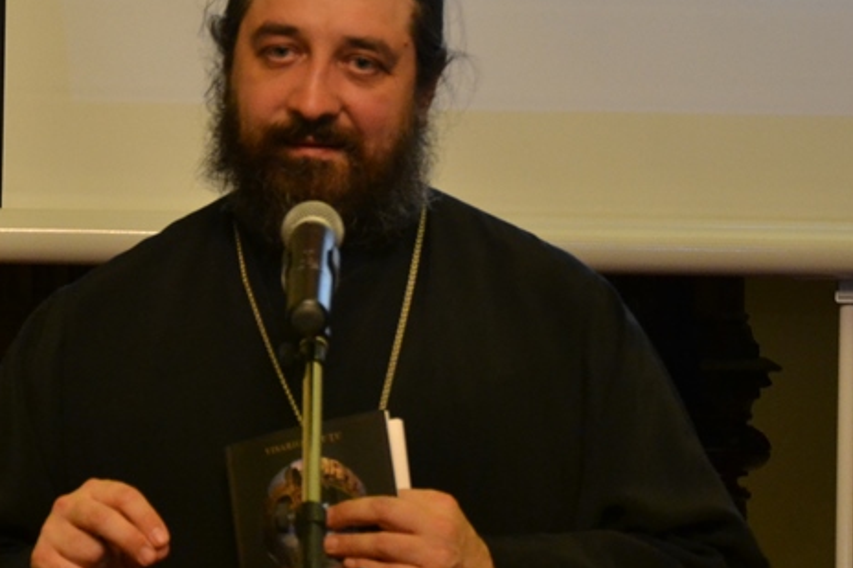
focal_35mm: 265
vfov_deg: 5.2
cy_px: 262
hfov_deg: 7.8
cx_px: 226
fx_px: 6276
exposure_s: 1/20
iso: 1600
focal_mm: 80
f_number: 5.3
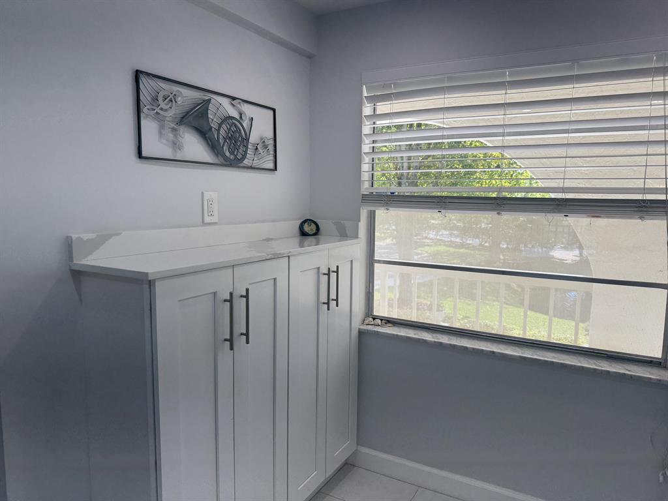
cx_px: 334
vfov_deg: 56.8
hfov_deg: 71.6
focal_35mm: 24
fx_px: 463
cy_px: 250
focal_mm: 6.76
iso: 80
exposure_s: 1/457
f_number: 1.78
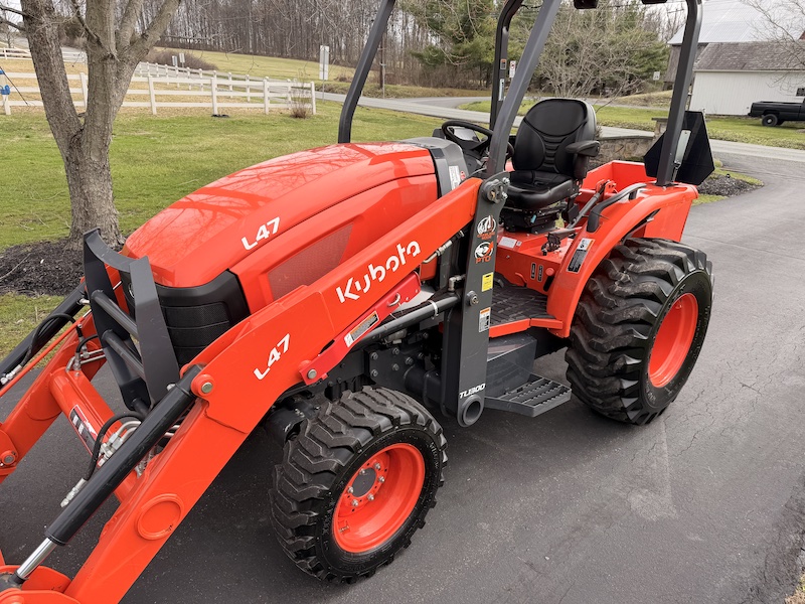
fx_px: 558
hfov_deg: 71.6
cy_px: 302
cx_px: 402
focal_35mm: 24
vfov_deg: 56.8
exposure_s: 1/1949
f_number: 1.78
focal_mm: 6.76
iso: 80
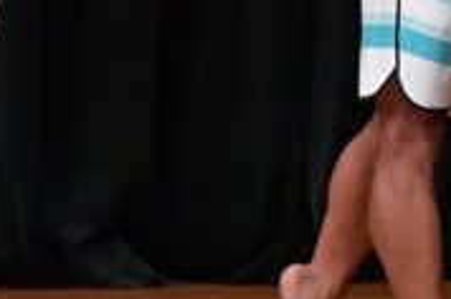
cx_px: 848
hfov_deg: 1.9
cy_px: -56
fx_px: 13906
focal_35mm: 1112
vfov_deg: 1.2
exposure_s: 1/400
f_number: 5.6
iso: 5000
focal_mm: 170
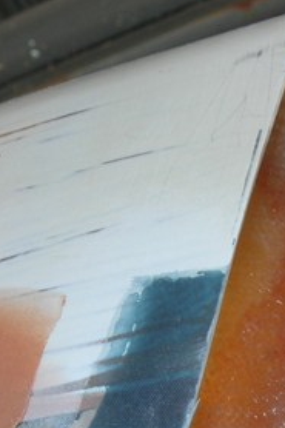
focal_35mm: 91
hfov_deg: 14.9
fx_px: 1082
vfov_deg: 22.1
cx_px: 220
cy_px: 343
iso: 64
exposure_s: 1/30
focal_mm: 7.8
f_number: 4.8
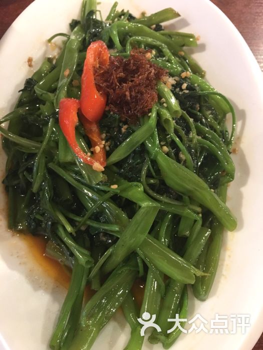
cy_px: 175
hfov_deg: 48.2
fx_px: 294
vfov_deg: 61.7
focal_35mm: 29
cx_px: 132
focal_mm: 4.15
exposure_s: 1/17
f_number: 2.2
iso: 400
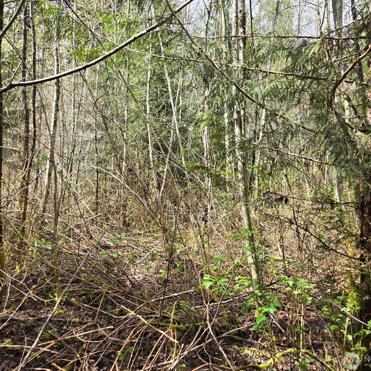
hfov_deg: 57.2
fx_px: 340
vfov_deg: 57.3
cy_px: 182
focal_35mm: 28
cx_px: 170
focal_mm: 5.4
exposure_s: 1/279
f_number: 1.8
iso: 25
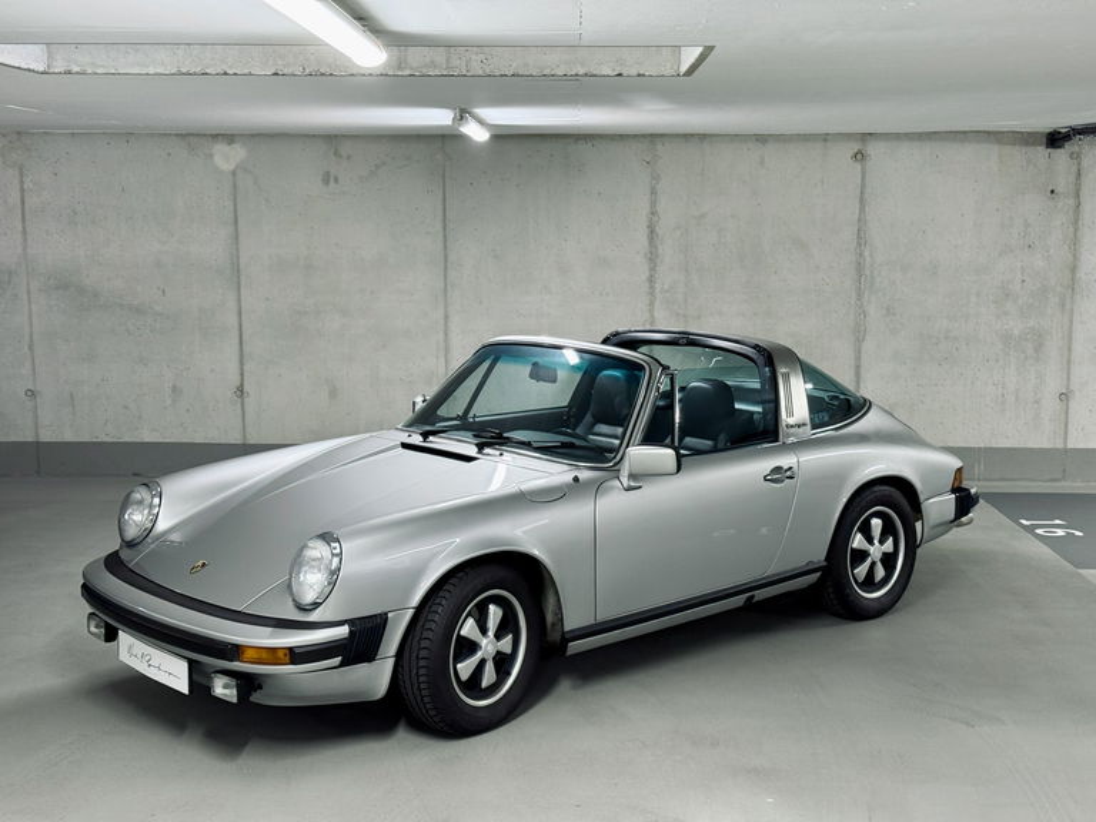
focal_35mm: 48
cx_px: 548
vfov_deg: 30.3
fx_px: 1520
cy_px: 411
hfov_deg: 39.7
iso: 100
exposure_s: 1/50
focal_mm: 6.76
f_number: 1.78
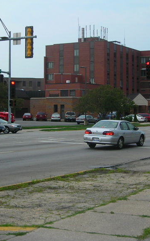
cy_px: 93
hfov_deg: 18.1
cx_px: 83
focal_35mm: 72
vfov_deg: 28.5
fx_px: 471
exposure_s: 1/457
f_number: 3.2
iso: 50
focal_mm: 6.3
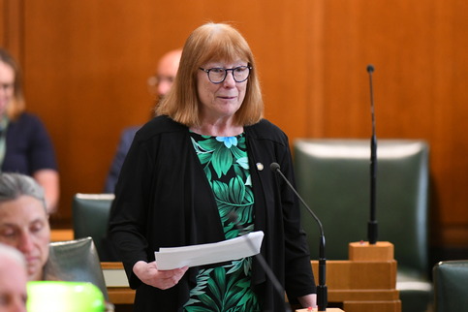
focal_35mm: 450
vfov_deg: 3.1
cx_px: 234
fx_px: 5850
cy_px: 156
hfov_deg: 4.6
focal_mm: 300
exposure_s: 1/80
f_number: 2.8
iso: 3200
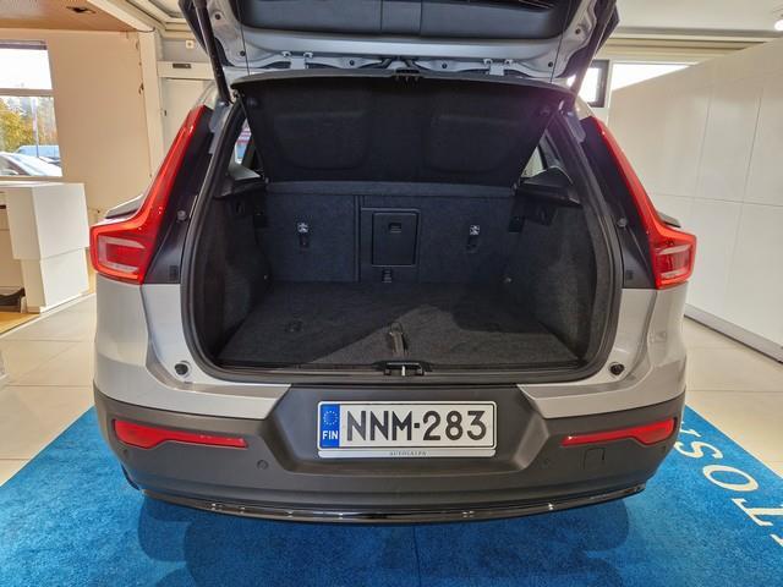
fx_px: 520
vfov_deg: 58.9
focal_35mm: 23
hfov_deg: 73.9
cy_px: 294
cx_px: 392
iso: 125
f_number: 1.8
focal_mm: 5.4
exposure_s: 1/100
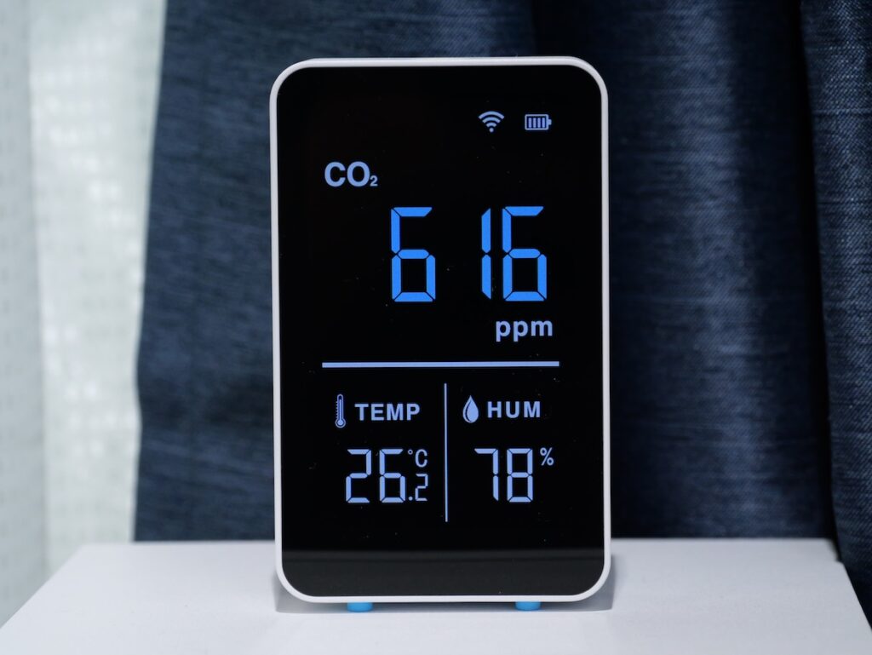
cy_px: 328
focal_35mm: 160
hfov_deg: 12.3
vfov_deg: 9.3
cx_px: 436
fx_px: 4032
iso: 3200
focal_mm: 80
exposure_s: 1/200
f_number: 6.3
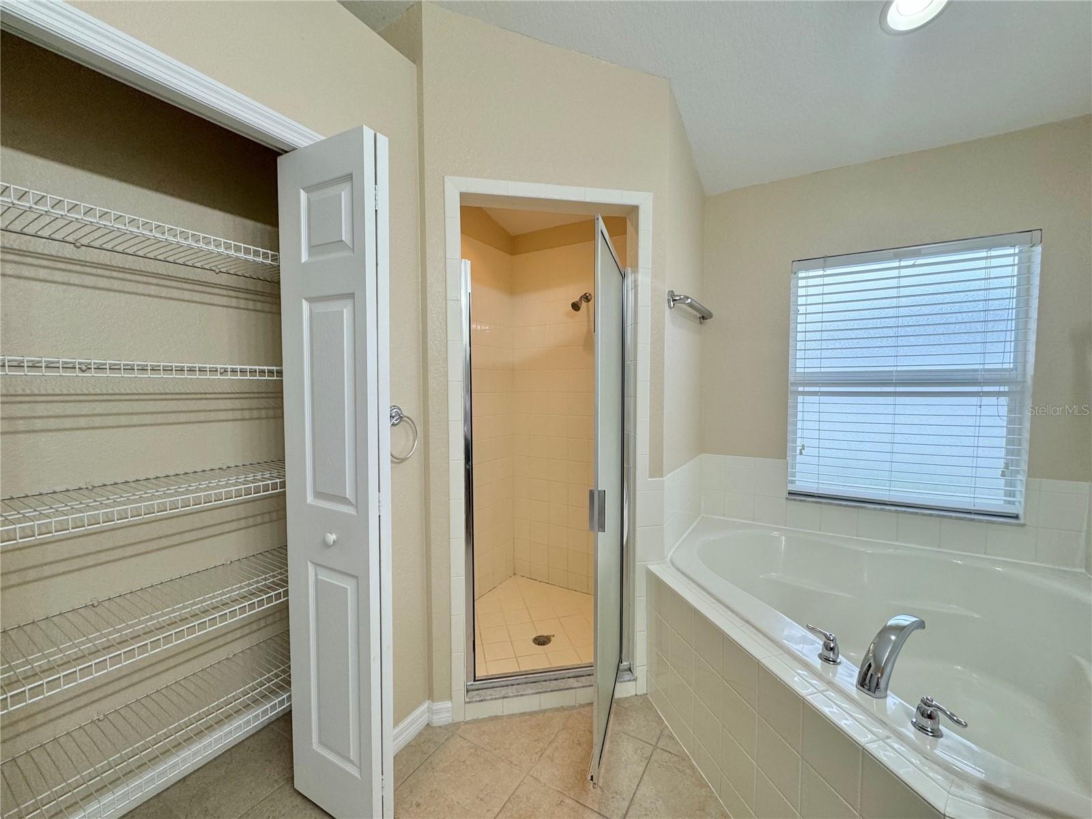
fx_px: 442
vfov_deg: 85.7
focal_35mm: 14
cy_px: 410
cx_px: 546
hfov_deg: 102.1
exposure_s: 1/120
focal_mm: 2.22
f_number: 2.2
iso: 125
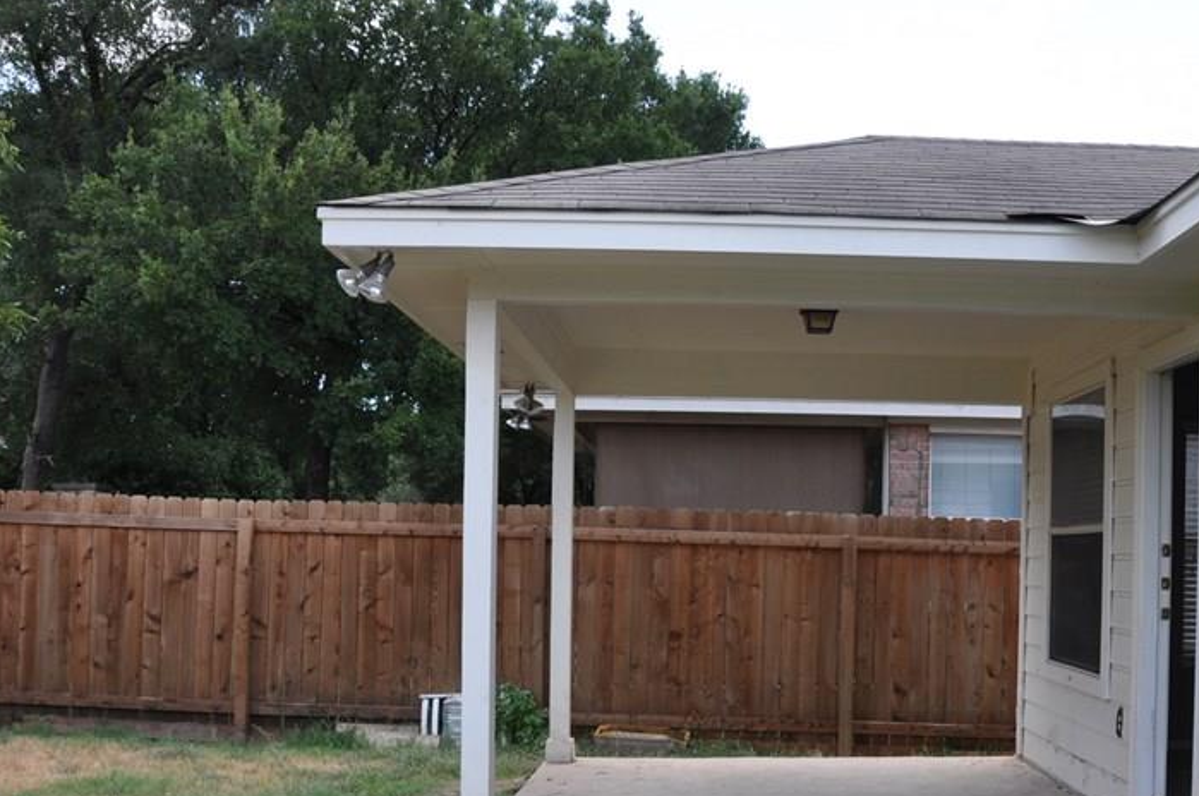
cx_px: 726
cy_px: 575
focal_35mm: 42
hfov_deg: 46.2
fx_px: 1397
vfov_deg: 31.4
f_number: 10
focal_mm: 18
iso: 200
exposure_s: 1/100
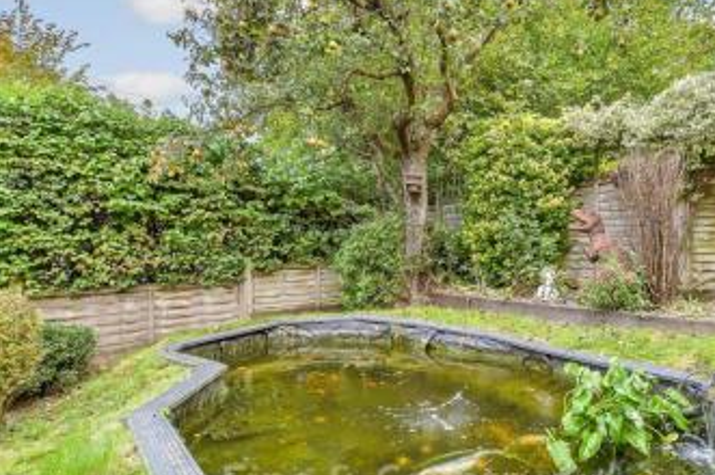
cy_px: 247
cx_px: 510
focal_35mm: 36
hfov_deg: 51.5
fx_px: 714
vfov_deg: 36.8
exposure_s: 1/25
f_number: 8
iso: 160
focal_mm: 17
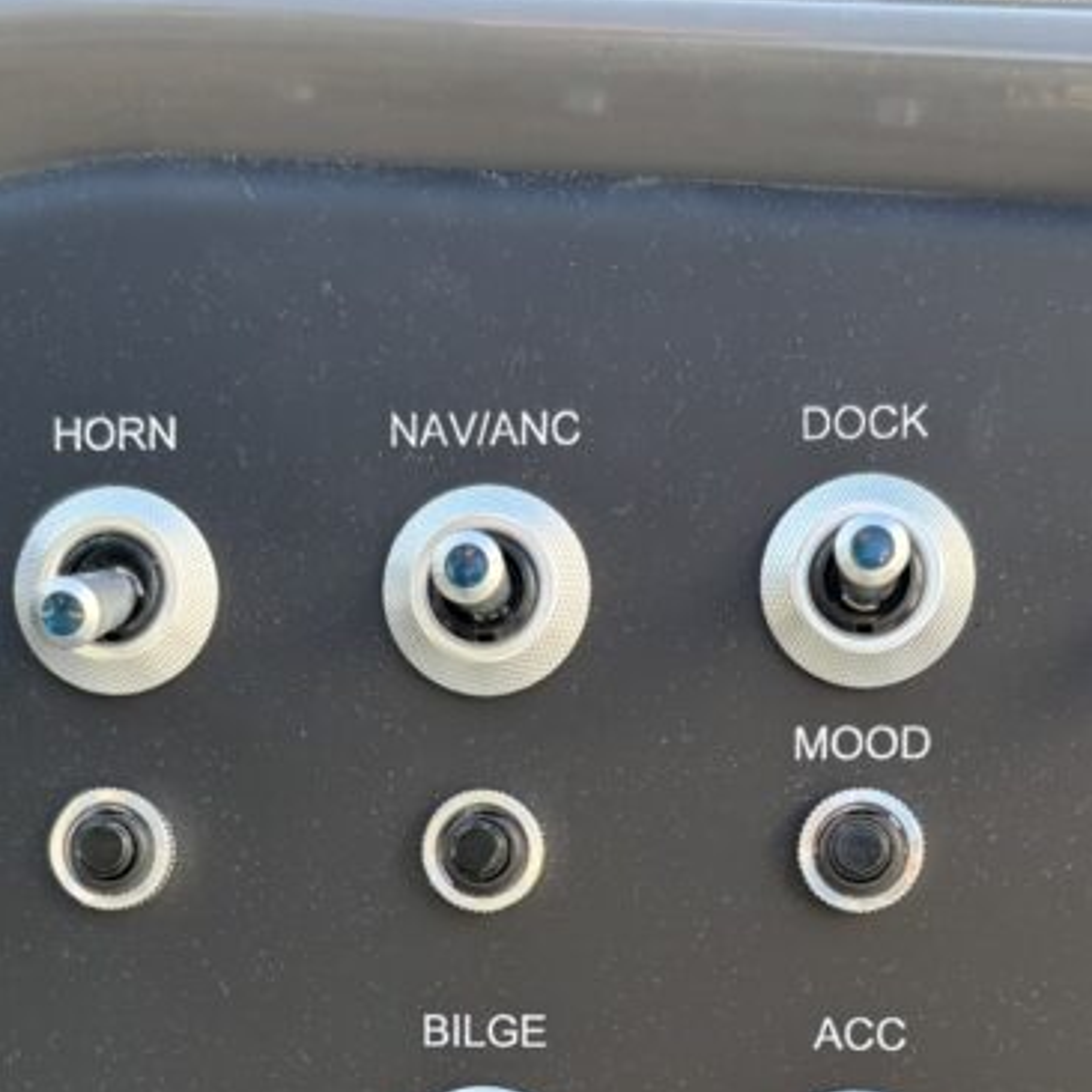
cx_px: 586
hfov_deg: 25.7
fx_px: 2391
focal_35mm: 67
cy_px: 1029
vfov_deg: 24.8
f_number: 1.6
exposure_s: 1/100
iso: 40
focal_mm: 5.96
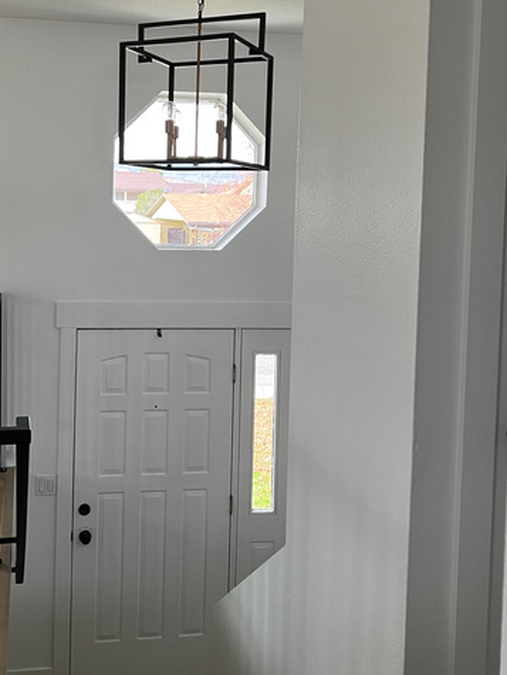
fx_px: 819
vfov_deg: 44.3
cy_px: 240
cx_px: 160
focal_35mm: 42
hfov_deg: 34.0
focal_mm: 5.7
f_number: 1.5
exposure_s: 1/82
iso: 125
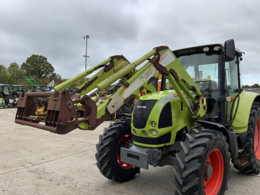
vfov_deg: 48.2
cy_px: 98
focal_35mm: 29
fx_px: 218
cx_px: 130
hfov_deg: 61.7
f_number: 1.8
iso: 16
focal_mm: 3
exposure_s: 1/627
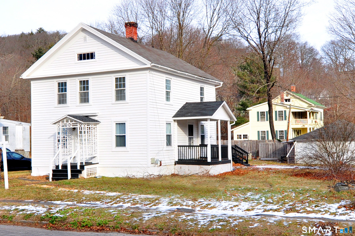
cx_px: 178
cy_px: 118
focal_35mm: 30
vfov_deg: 43.5
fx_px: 295
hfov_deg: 62.0
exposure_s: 1/160
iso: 250
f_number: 8
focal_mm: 20
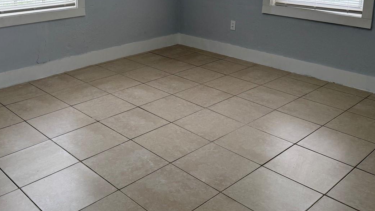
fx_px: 398
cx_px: 156
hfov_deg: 50.3
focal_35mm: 40
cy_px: 33
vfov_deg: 28.8
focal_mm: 6.76
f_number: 1.78
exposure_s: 1/227
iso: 125
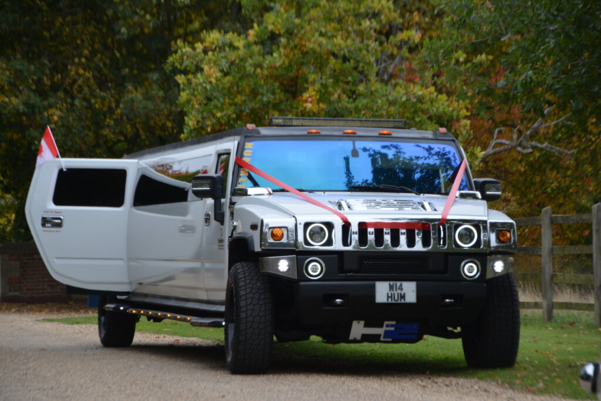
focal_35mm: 165
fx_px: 2755
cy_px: 200
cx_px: 300
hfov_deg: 12.5
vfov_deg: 8.3
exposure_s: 1/500
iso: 400
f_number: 6
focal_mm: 110
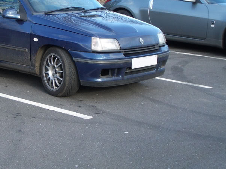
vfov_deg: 17.7
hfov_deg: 23.2
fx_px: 542
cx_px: 39
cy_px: 53
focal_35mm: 83
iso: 80
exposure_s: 1/125
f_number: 3.1
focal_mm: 8.2
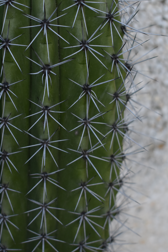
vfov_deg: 24.7
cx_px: 30
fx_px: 574
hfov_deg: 16.5
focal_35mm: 82
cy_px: 139
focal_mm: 28
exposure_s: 1/250
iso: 560
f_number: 4.2
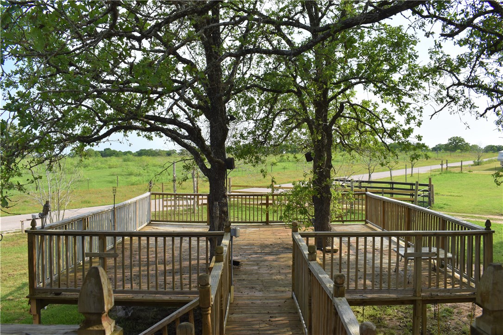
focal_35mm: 30
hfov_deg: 62.0
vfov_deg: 43.6
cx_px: 252
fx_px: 419
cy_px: 168
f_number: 9
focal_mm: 20
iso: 200
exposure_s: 1/320
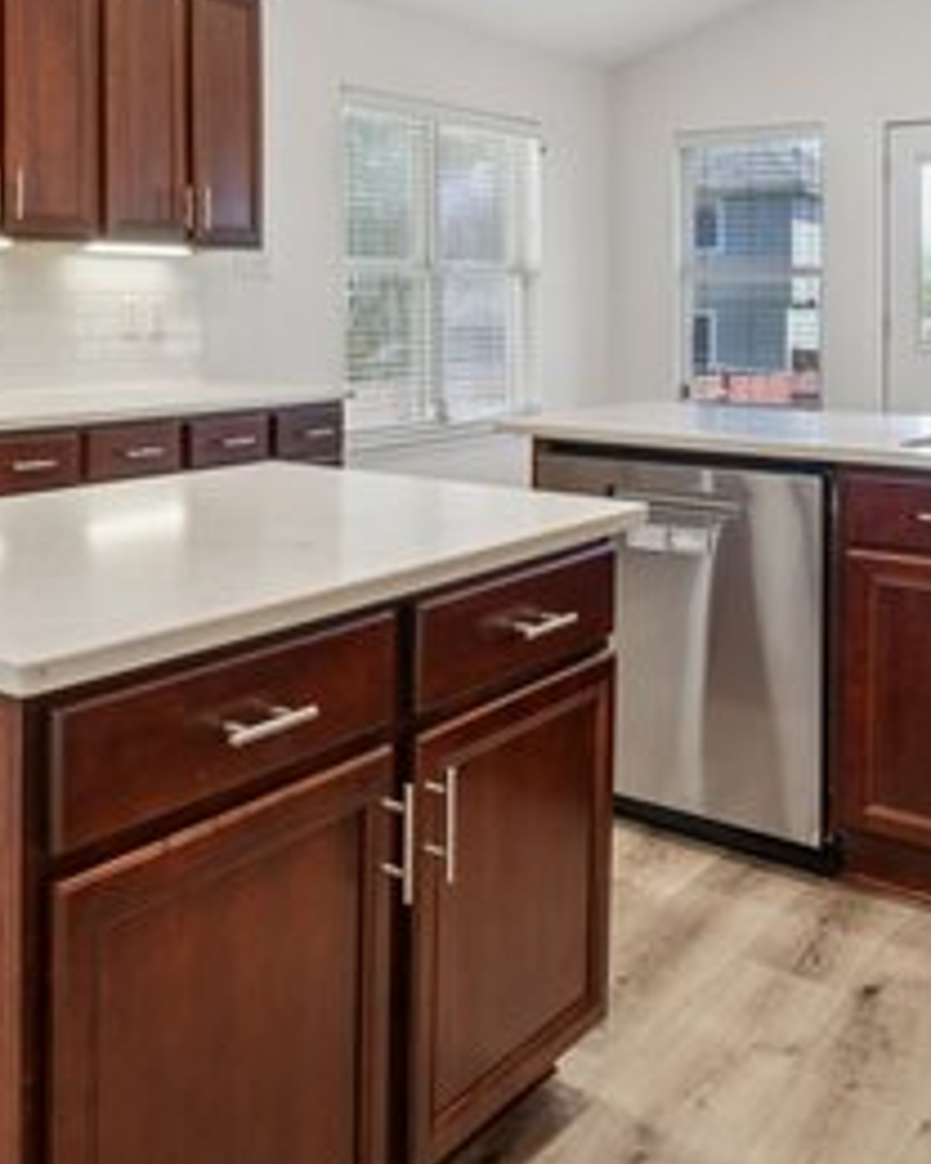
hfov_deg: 35.6
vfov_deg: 47.6
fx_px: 1274
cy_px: 316
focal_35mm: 37
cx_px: -31
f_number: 8
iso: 400
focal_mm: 16
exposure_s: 1/8
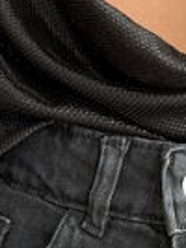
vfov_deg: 9.2
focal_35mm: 209
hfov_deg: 7.1
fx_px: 1495
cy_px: 385
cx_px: 188
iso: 50
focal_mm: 5.96
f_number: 1.6
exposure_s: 1/71
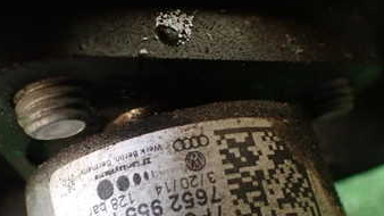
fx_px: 590
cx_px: 182
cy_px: 181
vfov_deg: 20.4
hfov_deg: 36.0
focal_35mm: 58
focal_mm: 5.4
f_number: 2.3
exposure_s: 1/60
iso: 800
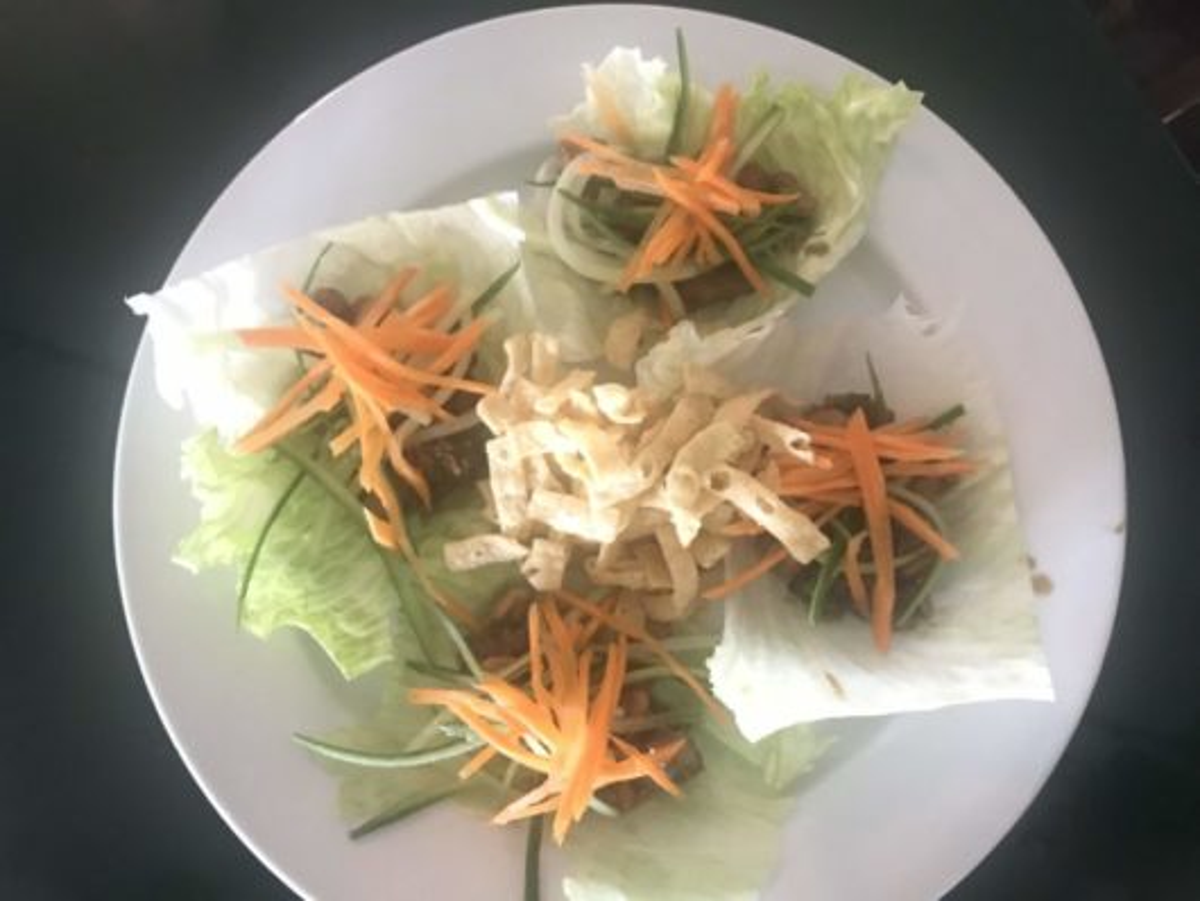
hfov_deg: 63.4
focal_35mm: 28
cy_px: 450
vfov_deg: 49.8
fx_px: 971
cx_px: 600
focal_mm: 3.99
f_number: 1.8
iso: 100
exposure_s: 1/13
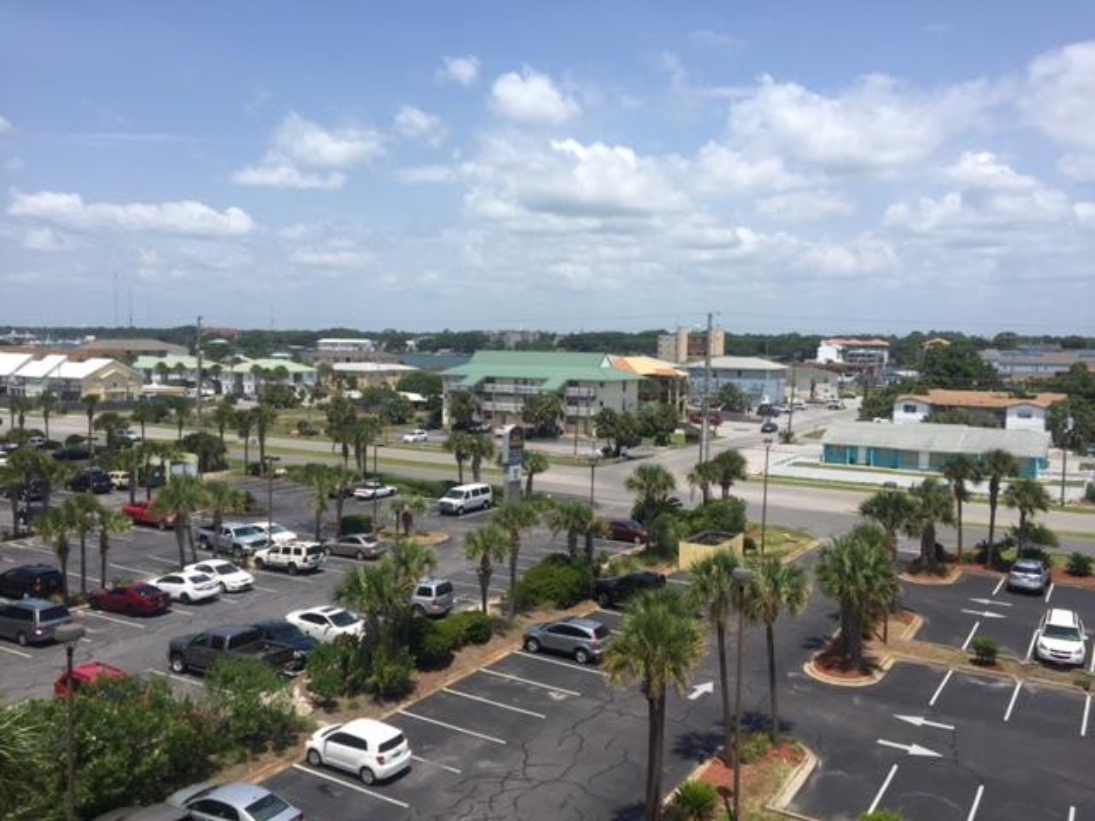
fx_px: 917
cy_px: 410
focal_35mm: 29
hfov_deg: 61.7
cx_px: 548
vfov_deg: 48.2
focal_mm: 4.15
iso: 32
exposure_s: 1/2475
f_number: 2.2
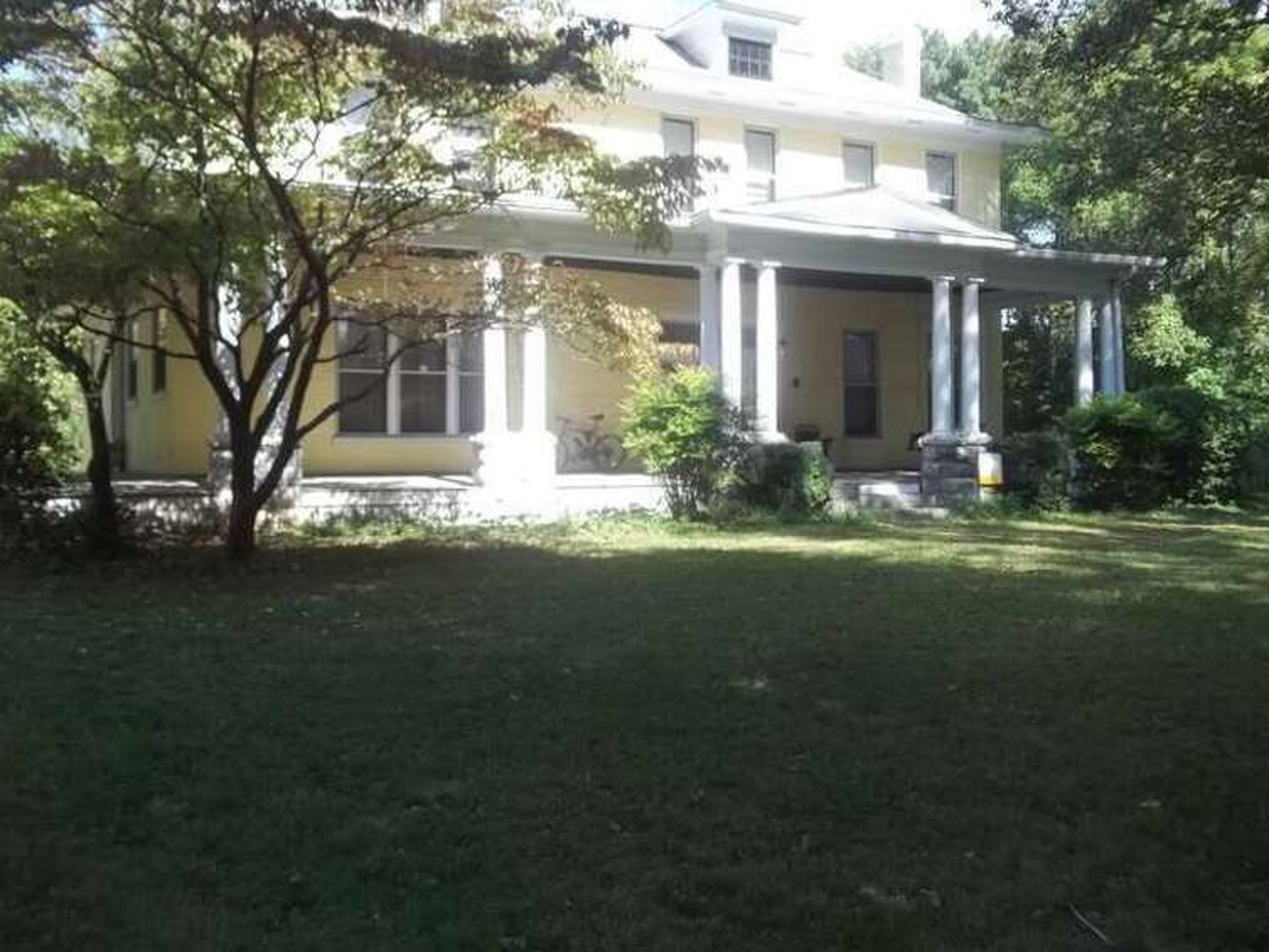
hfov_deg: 53.9
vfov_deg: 41.8
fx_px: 1247
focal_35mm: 34
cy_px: 448
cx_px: 620
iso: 100
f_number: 2.9
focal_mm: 5.7
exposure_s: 1/400
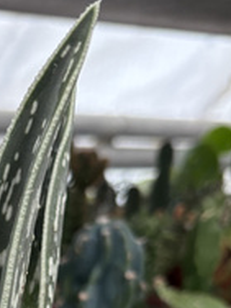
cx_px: -62
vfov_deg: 22.2
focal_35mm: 83
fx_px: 739
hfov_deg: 16.8
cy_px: 344
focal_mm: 5.96
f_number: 1.6
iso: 125
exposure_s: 1/87
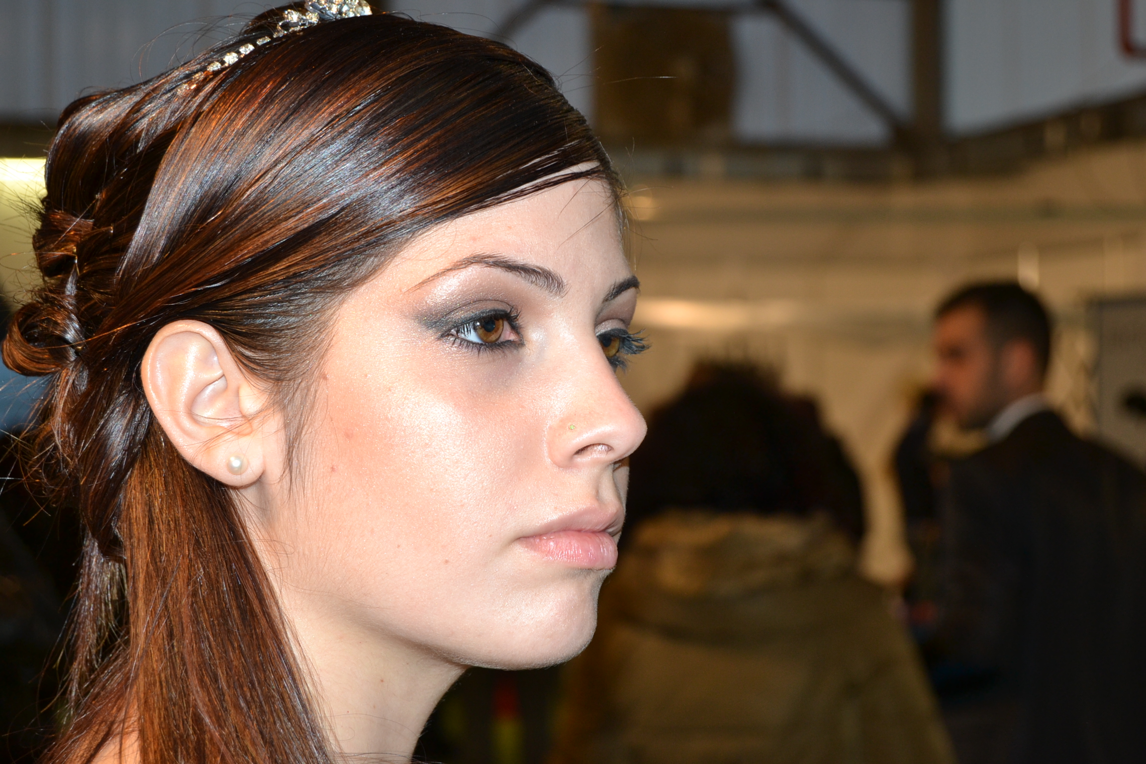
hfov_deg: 24.6
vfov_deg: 16.6
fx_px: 2626
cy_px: 382
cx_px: 573
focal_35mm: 82
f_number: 5.6
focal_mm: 55
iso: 400
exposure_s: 1/80
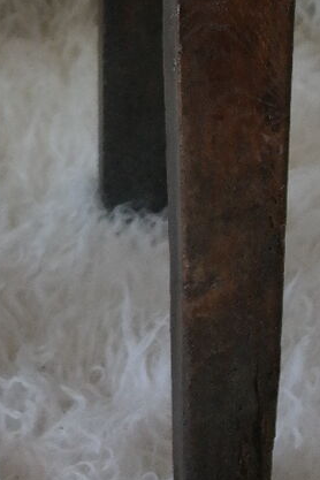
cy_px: -336
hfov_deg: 6.7
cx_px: -158
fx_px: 2706
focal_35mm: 203
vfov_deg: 9.7
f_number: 4.5
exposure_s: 1/60
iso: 1600
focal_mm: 32
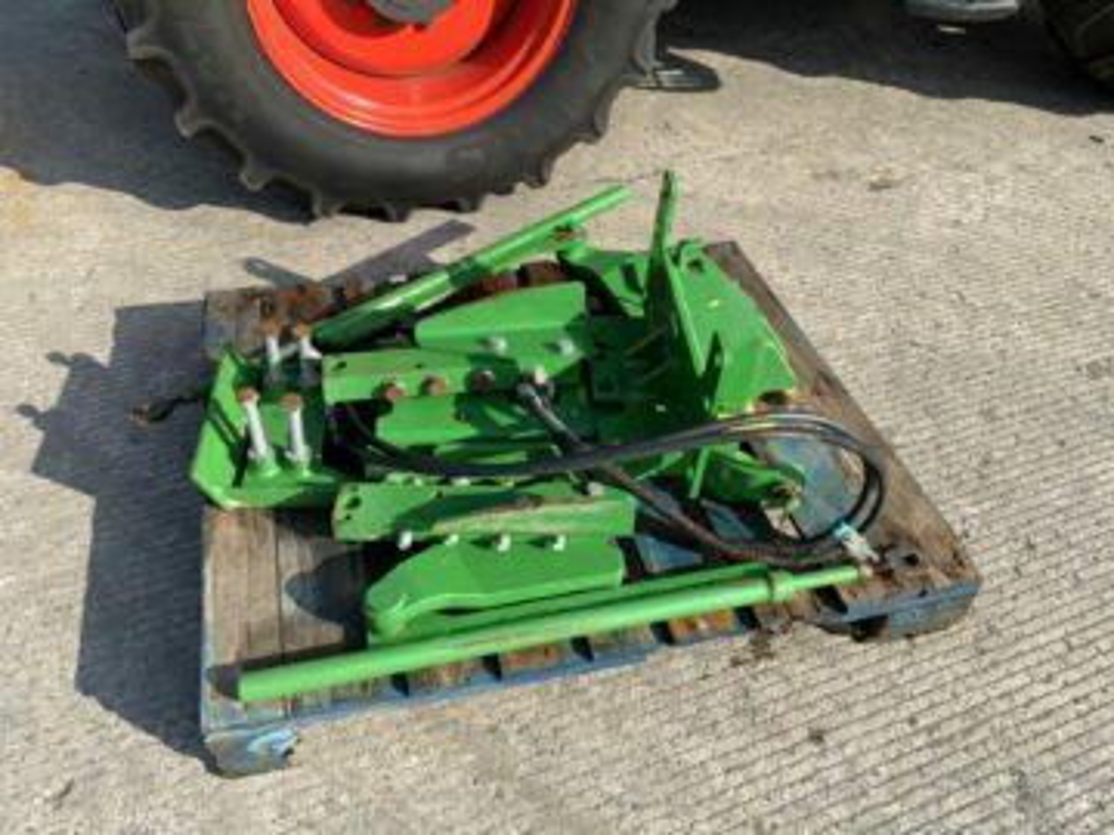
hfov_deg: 61.7
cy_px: 418
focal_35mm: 29
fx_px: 933
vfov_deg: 48.2
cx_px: 557
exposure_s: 1/962
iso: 16
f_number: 1.8
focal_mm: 3
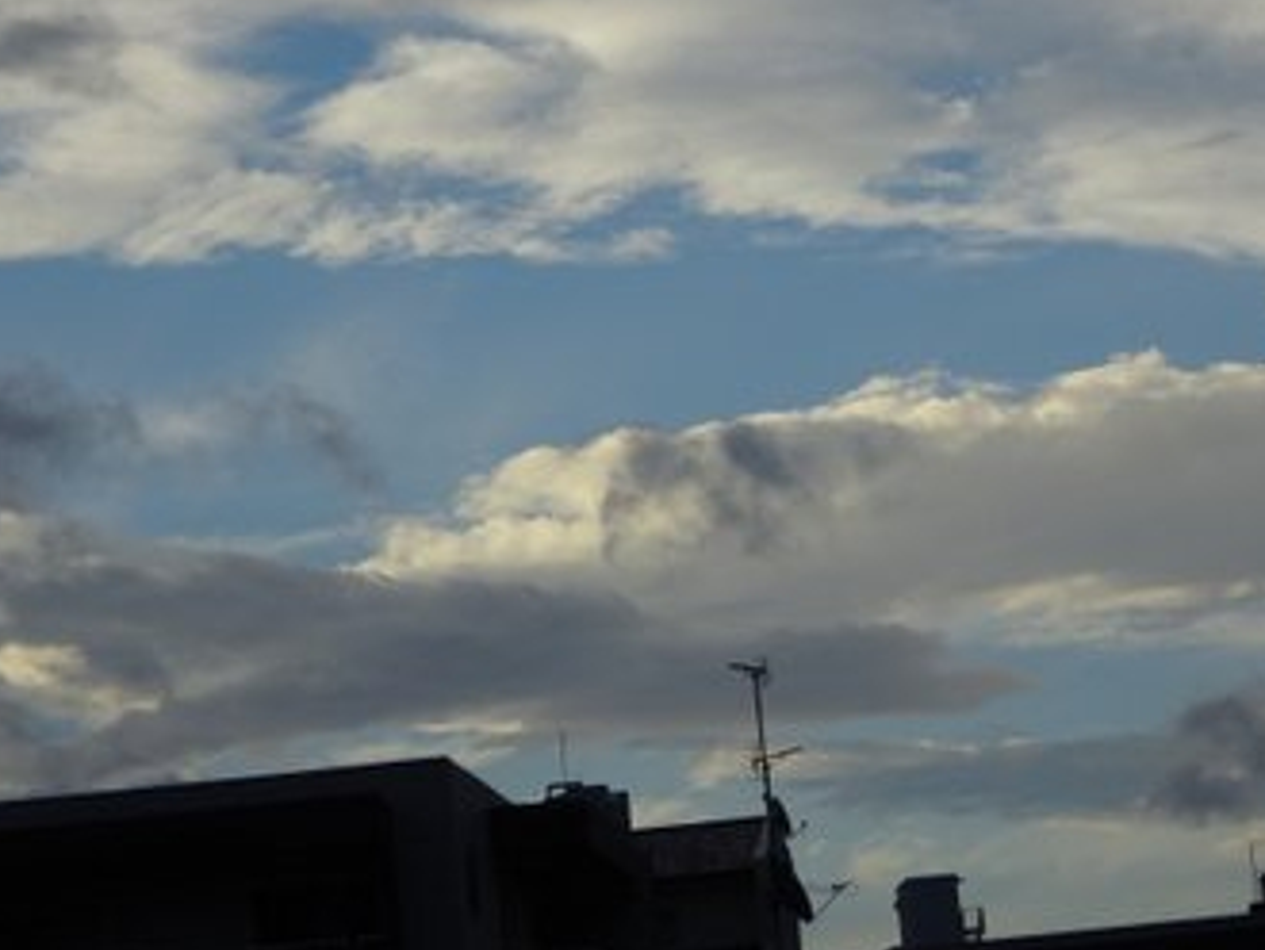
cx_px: 736
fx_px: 8667
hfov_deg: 8.3
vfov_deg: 6.3
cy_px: 429
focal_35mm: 237
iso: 80
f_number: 5.6
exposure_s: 1/250
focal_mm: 27.93
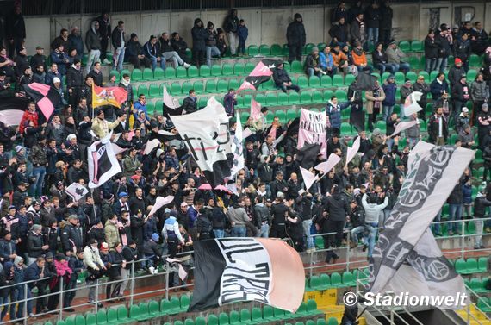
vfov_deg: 5.4
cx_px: 246
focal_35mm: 255
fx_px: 3469
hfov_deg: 8.1
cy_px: 162
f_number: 4.5
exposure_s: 1/500
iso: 800
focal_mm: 170
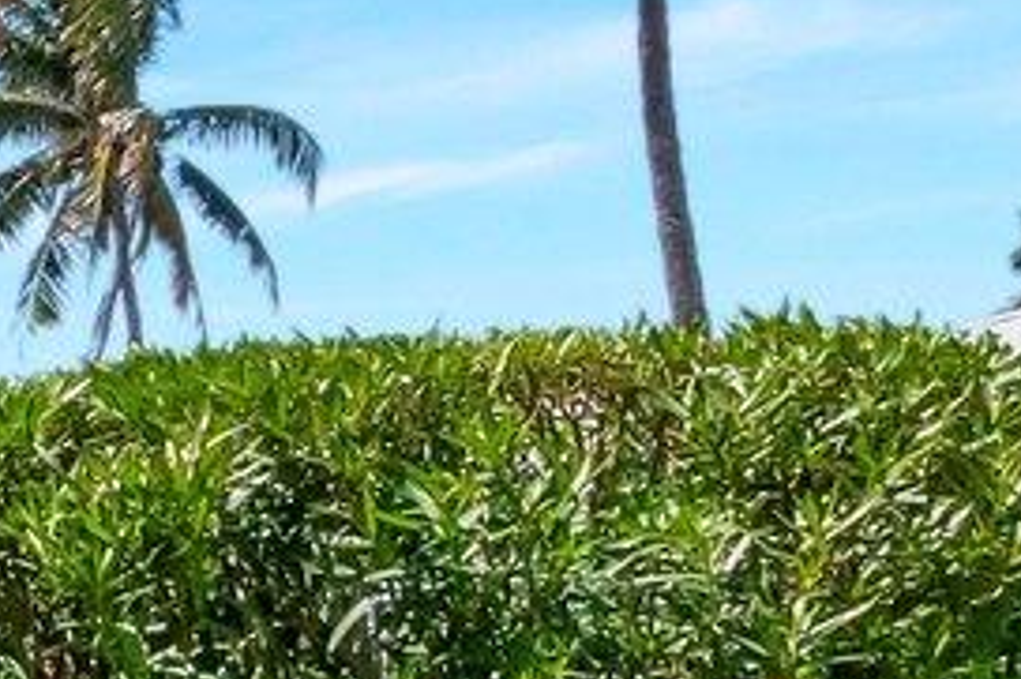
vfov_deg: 12.0
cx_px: -1363
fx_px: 3203
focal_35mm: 113
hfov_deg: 13.6
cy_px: 591
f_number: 8
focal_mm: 10
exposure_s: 1/1600
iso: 640
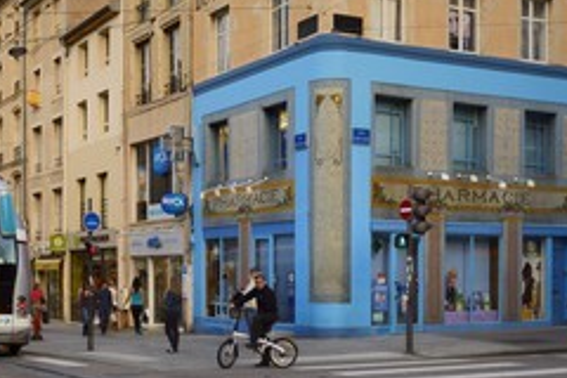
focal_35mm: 56
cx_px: 201
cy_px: 260
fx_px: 882
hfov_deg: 35.4
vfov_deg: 24.0
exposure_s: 1/60
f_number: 16
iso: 800
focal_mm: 32
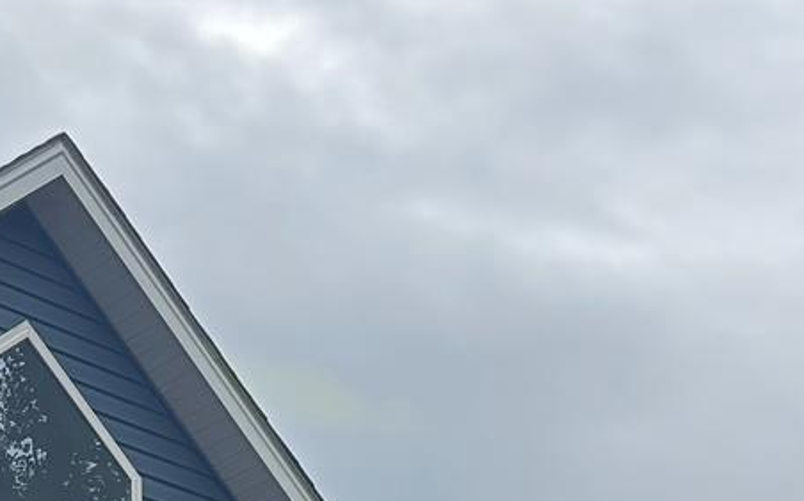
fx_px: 2738
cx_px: -445
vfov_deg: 9.5
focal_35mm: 125
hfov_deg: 15.3
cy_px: 1121
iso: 50
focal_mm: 5.96
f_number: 1.6
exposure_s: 1/880
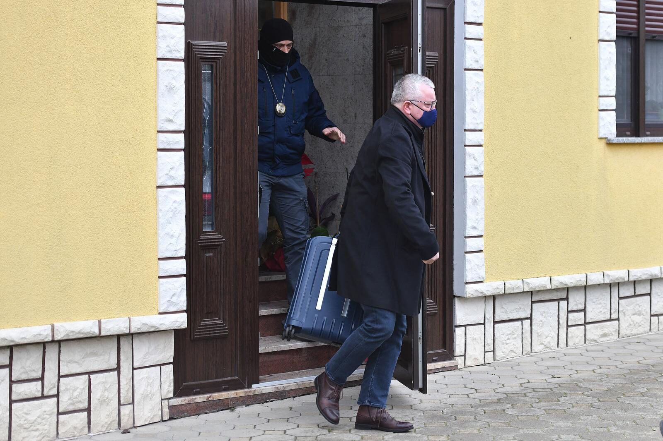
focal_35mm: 80
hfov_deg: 25.4
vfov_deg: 17.1
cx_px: 332
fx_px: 1473
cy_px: 220
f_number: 5
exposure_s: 1/800
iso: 800
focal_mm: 80
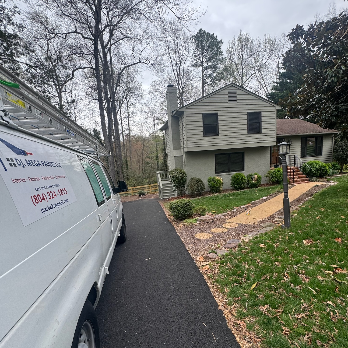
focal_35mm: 17
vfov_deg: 83.9
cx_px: 179
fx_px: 193
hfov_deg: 84.0
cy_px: 182
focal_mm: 2.22
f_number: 2.2
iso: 40
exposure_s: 1/347
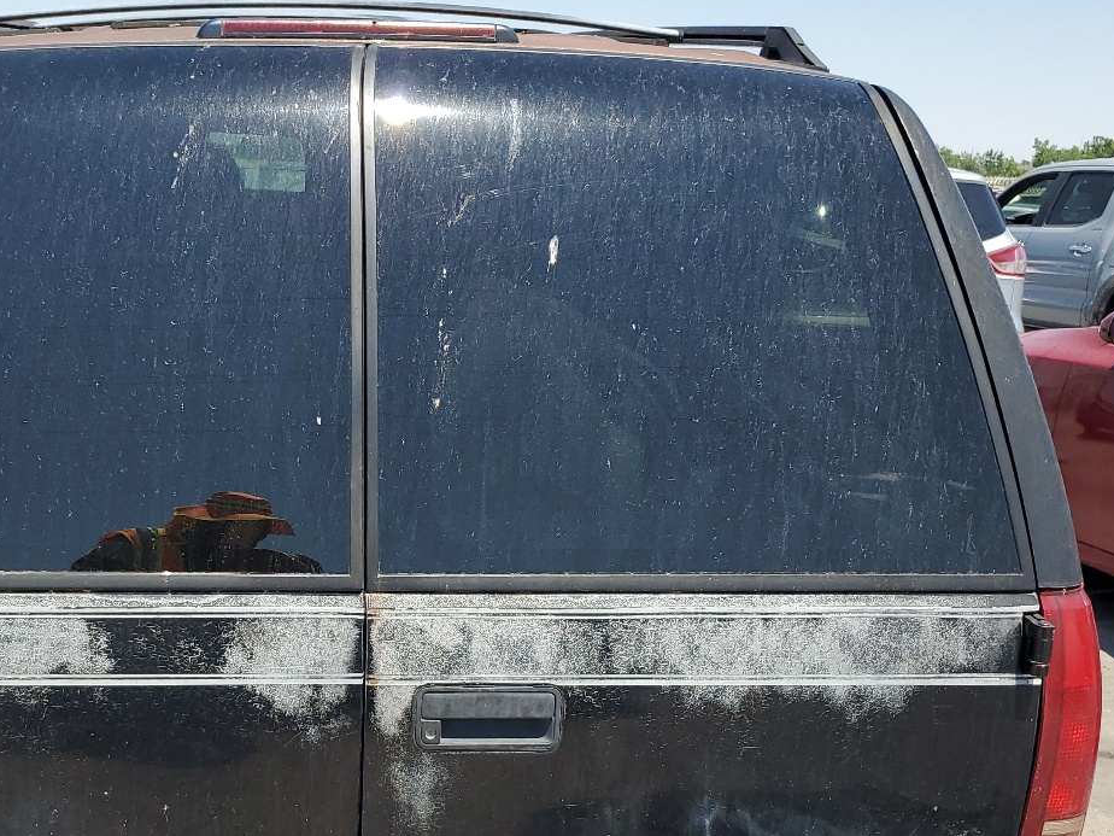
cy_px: 616
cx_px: 321
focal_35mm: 45
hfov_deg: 41.2
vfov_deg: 31.7
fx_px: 1448
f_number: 1.5
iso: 50
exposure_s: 1/2000
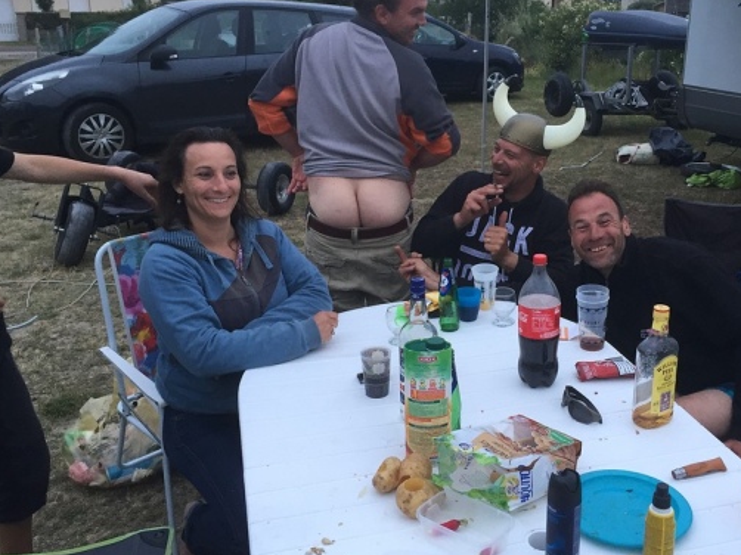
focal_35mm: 37
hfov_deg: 49.8
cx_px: 447
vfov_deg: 38.6
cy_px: 257
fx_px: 792
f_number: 2.2
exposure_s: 1/30
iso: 40
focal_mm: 4.15
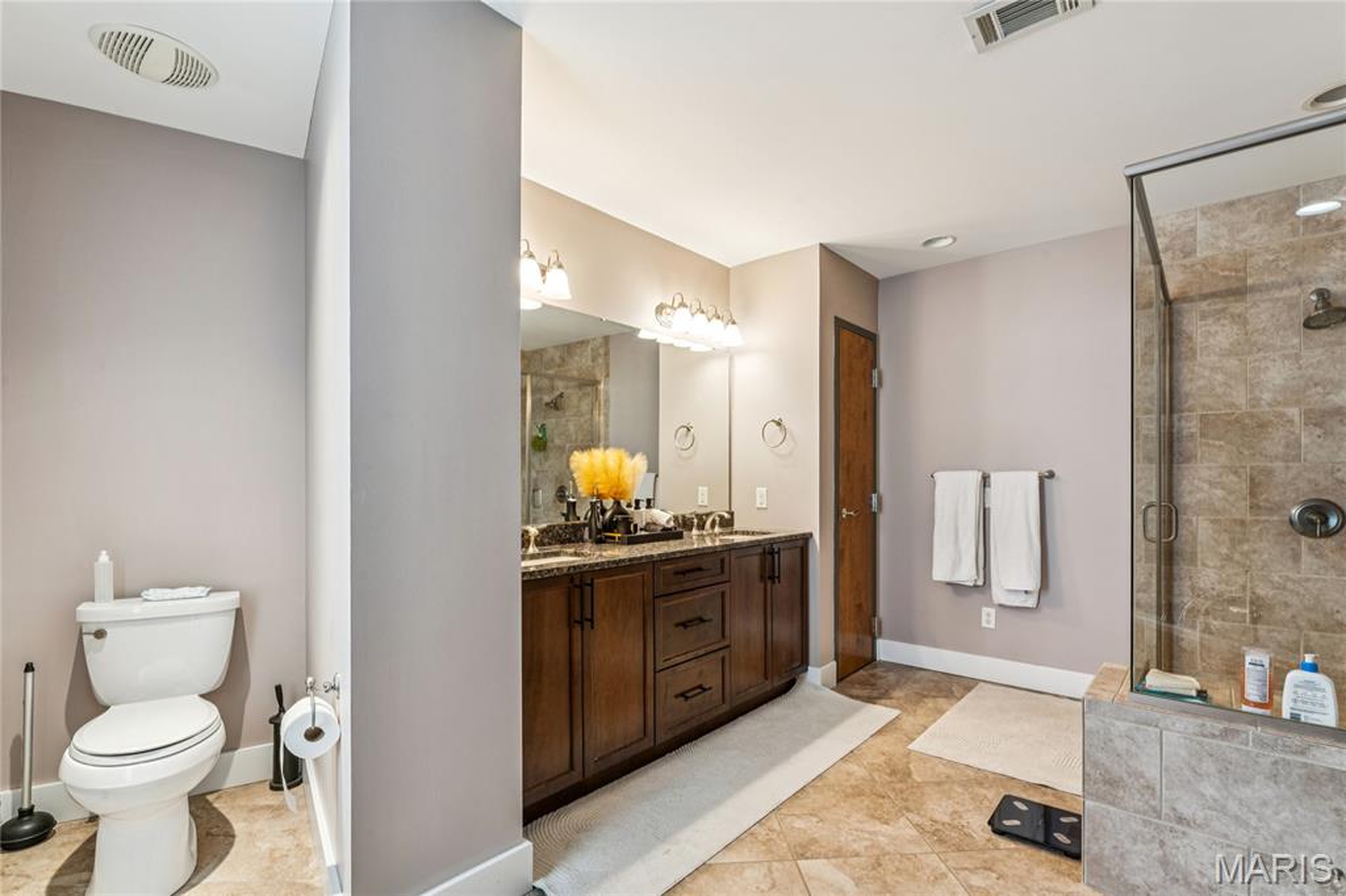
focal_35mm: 16
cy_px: 448
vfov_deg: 72.7
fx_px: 609
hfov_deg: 95.7
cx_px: 673
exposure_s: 1/1.67
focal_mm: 16.3
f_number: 13
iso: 200
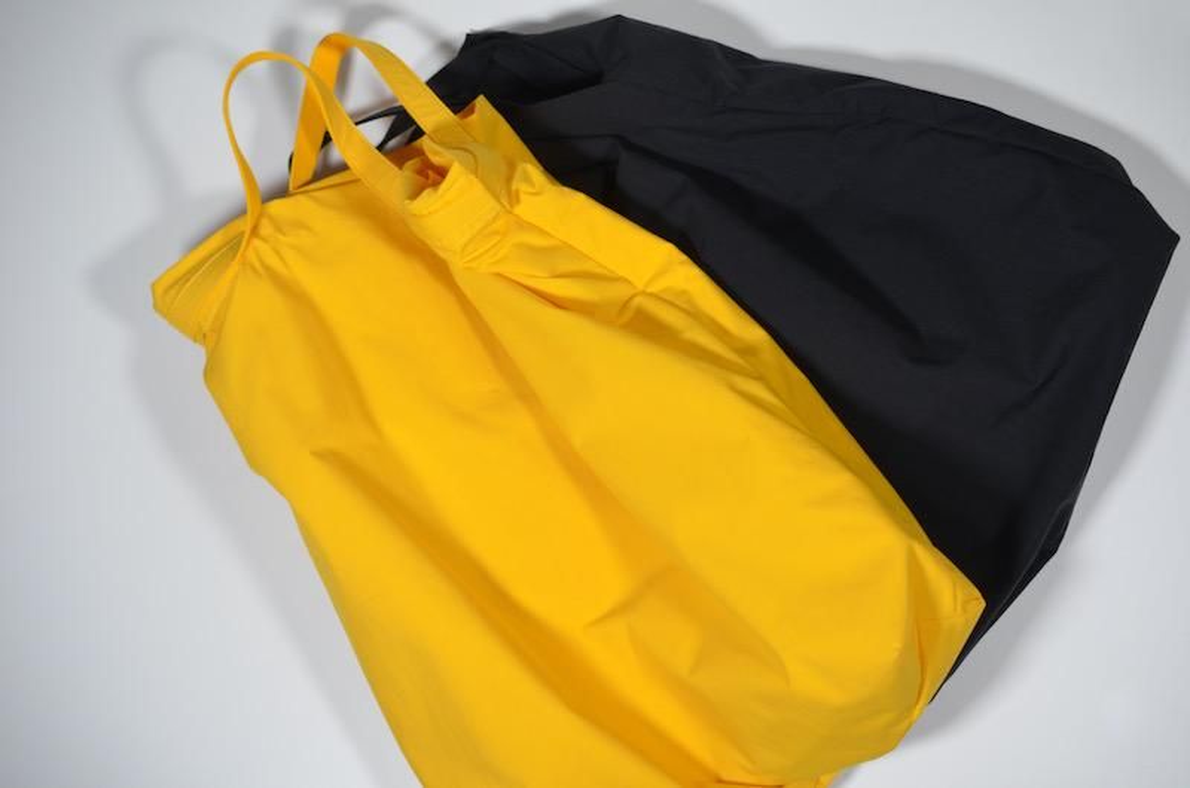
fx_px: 1979
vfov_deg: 22.5
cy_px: 394
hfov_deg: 33.5
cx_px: 595
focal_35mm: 60
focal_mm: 40
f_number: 4.5
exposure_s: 1/80
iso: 400
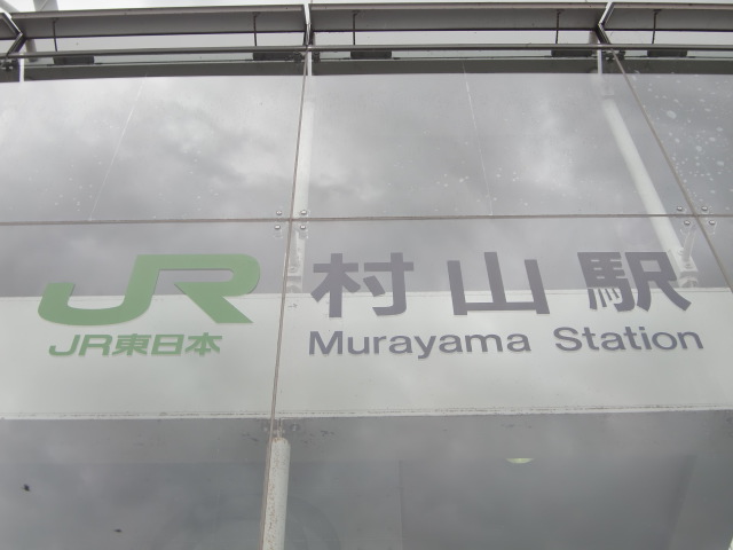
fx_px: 974
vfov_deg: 31.5
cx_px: 366
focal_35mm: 46
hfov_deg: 41.2
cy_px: 275
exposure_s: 1/200
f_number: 3.3
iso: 64
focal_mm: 8.2
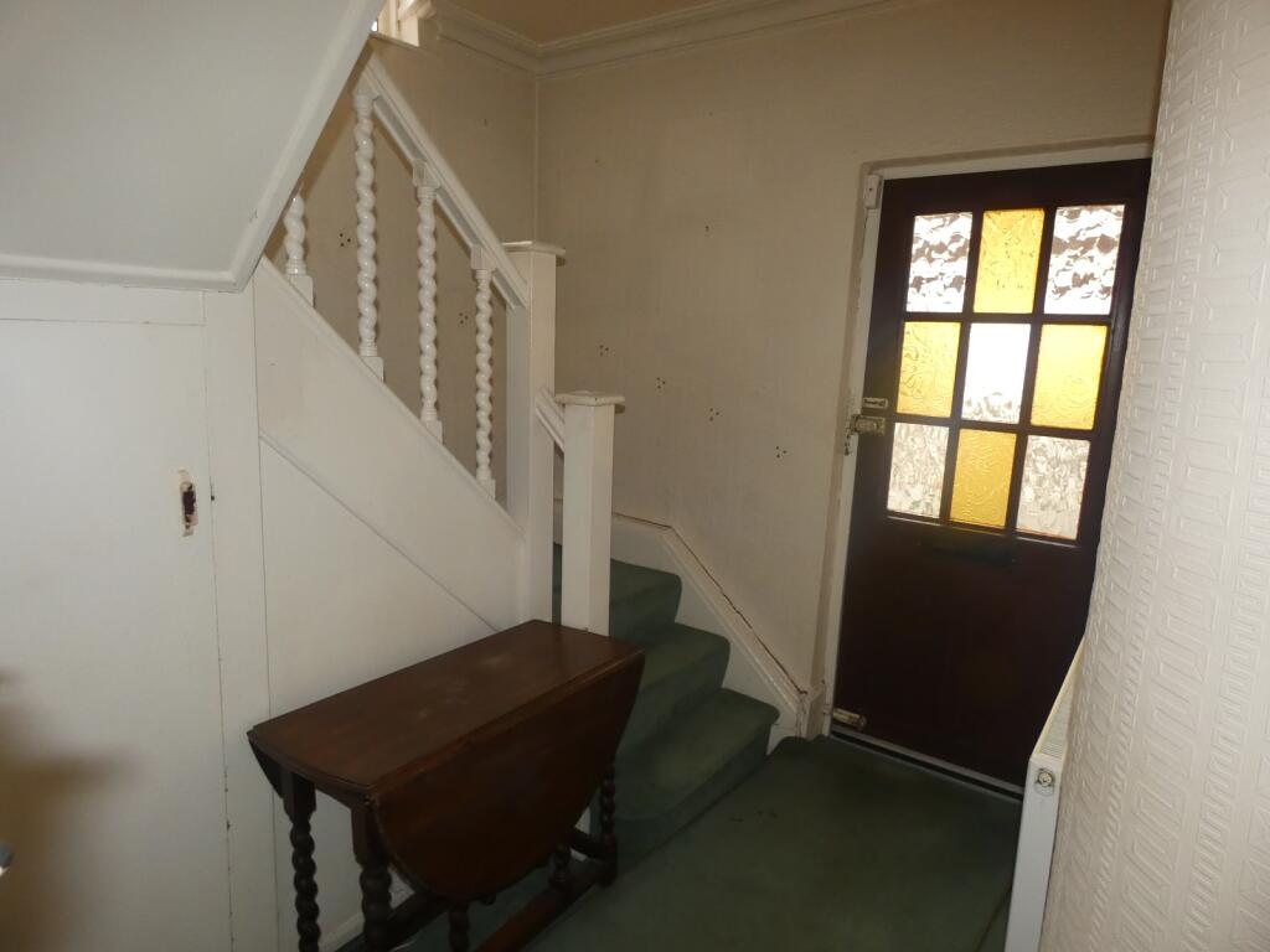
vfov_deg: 66.0
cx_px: 635
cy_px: 476
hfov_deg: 81.7
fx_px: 734
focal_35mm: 20
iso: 320
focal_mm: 3.6
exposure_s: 1/125
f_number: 2.8
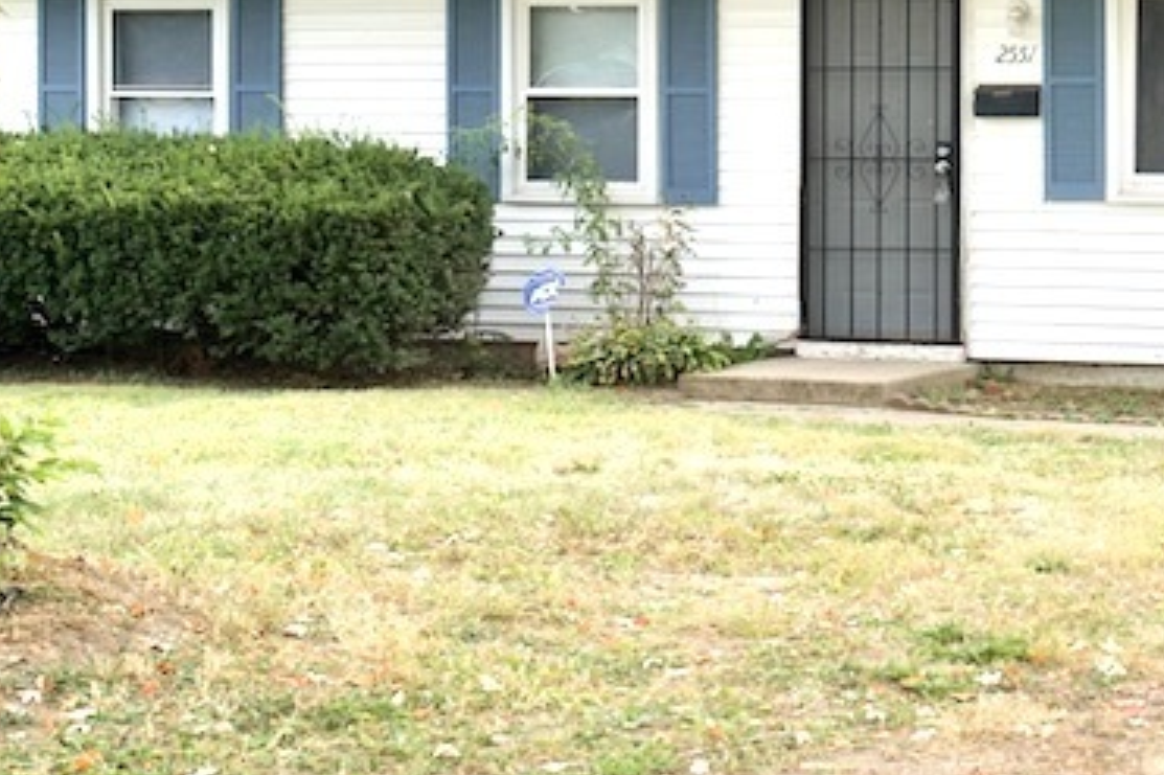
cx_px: 1104
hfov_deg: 21.7
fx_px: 2941
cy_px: 154
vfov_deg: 14.9
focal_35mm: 91
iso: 200
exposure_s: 1/200
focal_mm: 22
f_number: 7.1
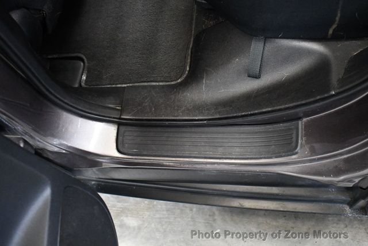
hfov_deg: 53.1
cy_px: 123
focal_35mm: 36
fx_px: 368
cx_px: 184
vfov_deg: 36.9
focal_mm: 18
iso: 5000
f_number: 3.5
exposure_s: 1/60
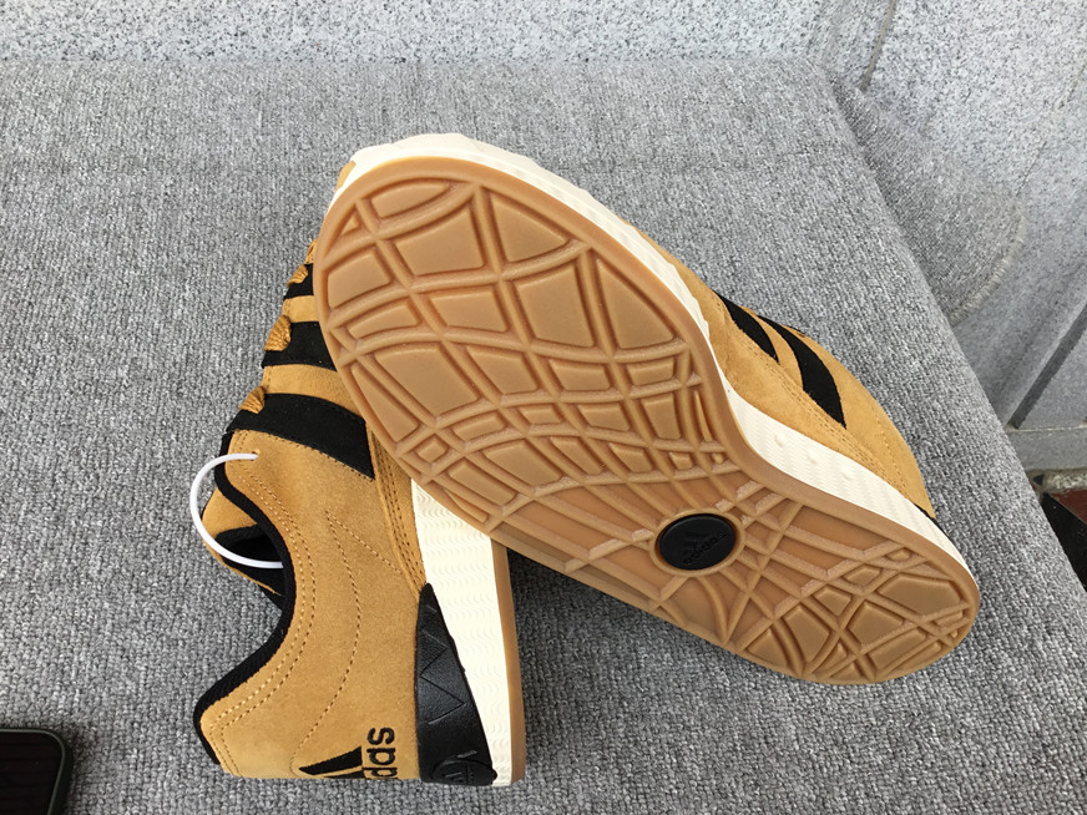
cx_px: 541
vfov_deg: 44.2
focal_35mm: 32
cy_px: 413
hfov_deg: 56.8
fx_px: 1005
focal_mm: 3.3
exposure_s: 1/100
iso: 25
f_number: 2.4
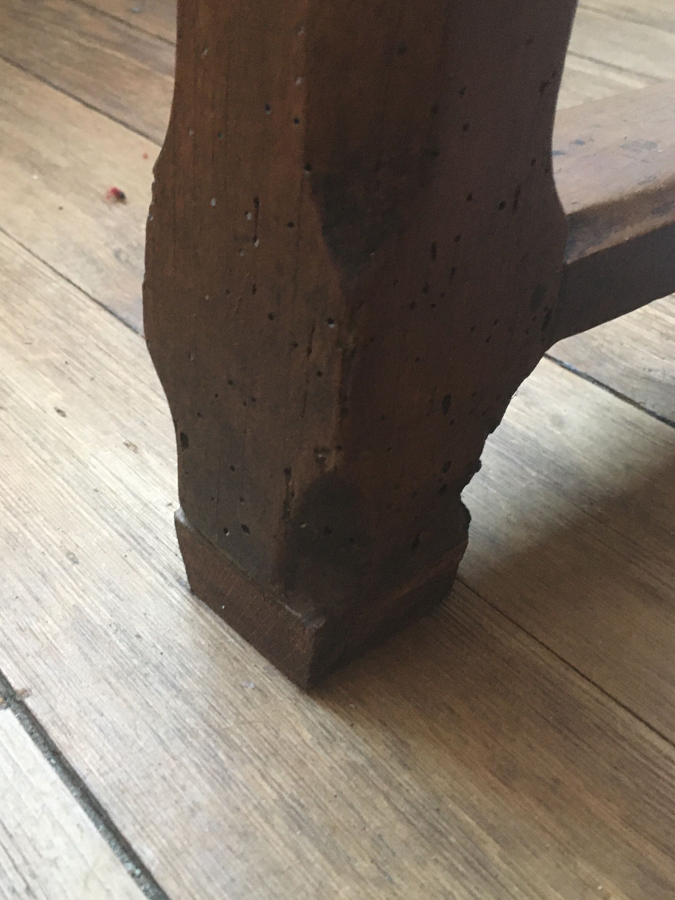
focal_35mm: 38
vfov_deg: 49.0
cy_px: 425
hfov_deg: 37.5
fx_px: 988
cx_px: 251
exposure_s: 1/17
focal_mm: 4.15
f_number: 2.2
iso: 200
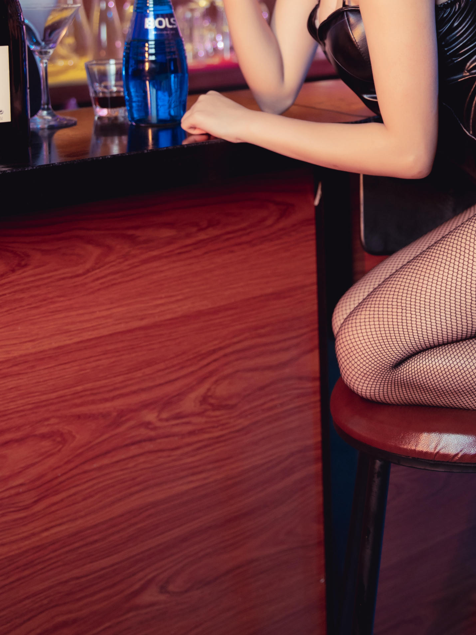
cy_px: 36
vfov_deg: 28.0
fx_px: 1210
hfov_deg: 21.9
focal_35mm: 66
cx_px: 390
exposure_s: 1/80
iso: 800
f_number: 3.2
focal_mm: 33
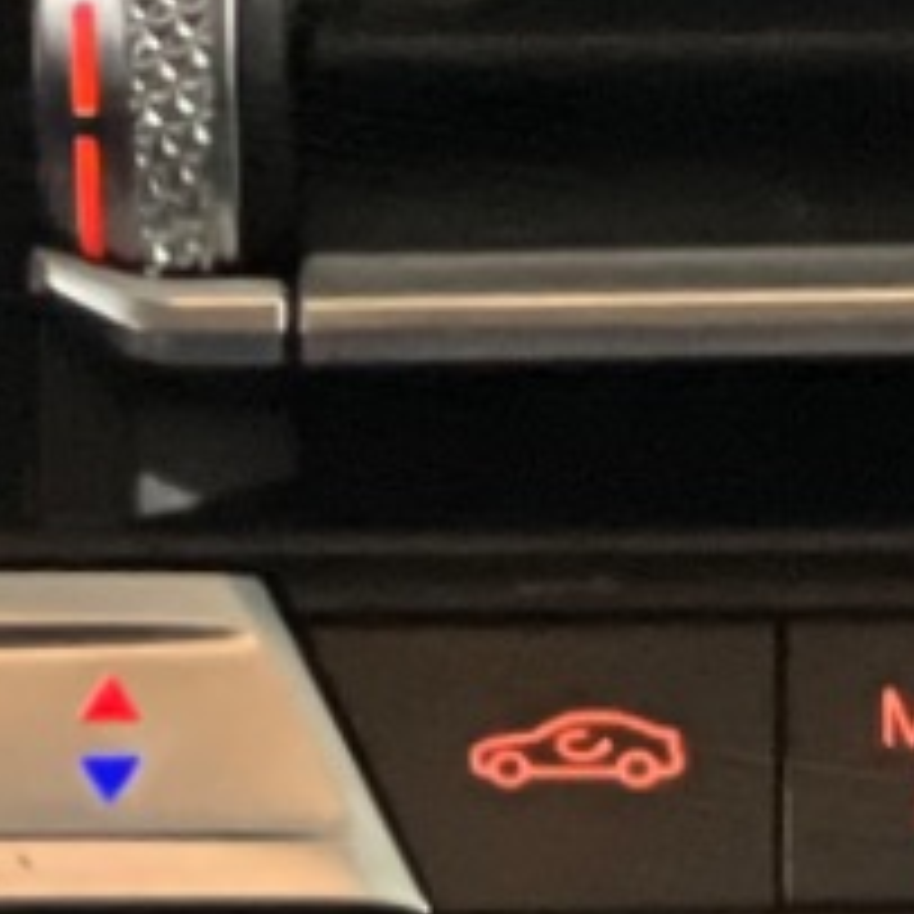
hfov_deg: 2.7
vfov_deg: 2.7
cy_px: -333
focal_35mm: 643
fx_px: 19208
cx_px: -468
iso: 800
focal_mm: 9
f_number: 2.8
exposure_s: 1/14
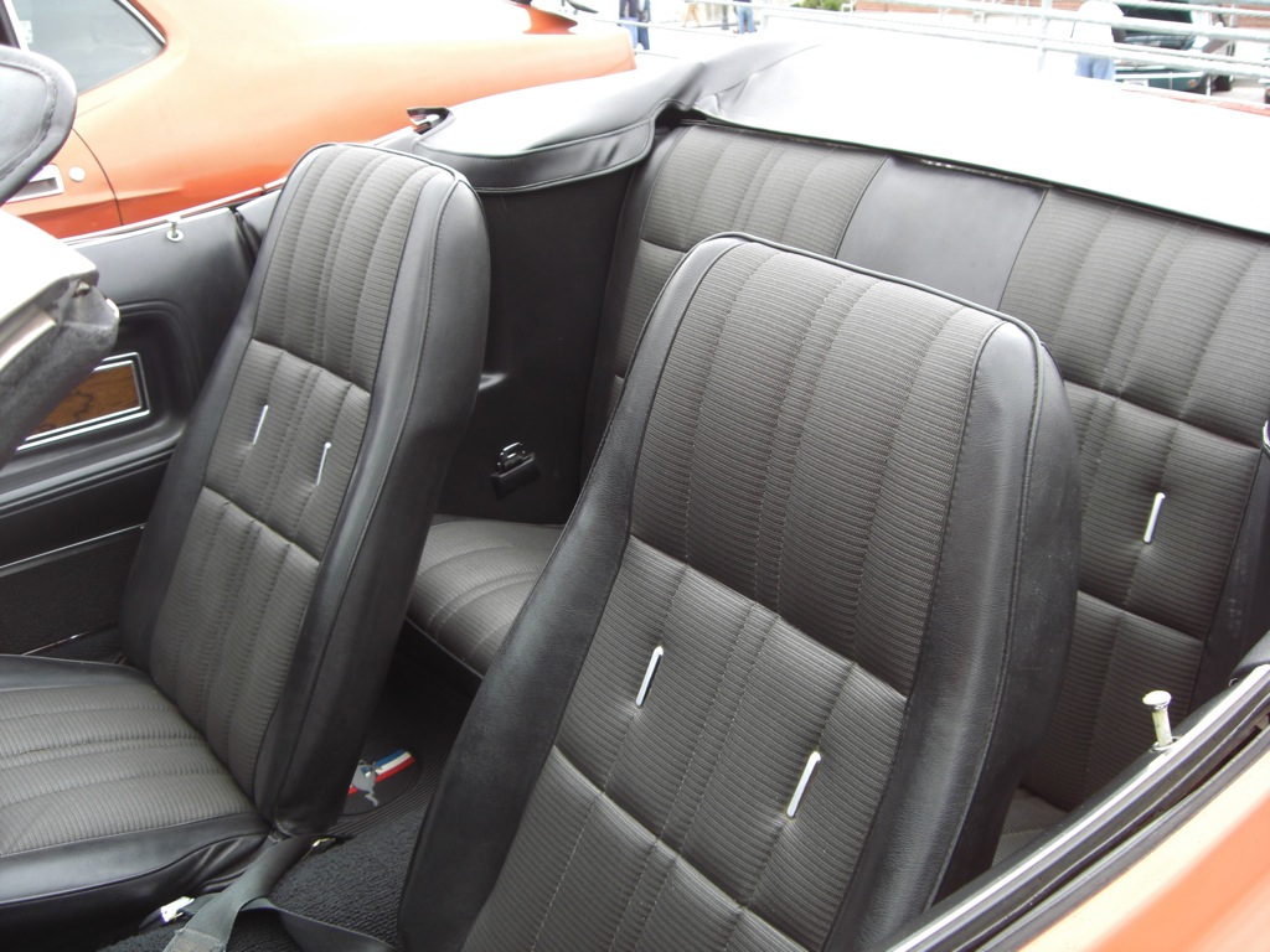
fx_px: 1394
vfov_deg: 37.7
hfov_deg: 49.0
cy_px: 476
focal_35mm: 38
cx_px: 635
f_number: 2.7
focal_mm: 6.2
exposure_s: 1/80
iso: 64
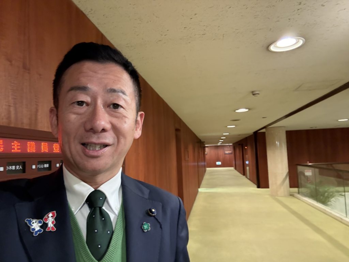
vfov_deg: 58.9
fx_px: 232
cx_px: 174
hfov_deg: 73.9
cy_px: 131
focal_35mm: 23
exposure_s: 1/30
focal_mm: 2.69
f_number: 1.9
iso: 400
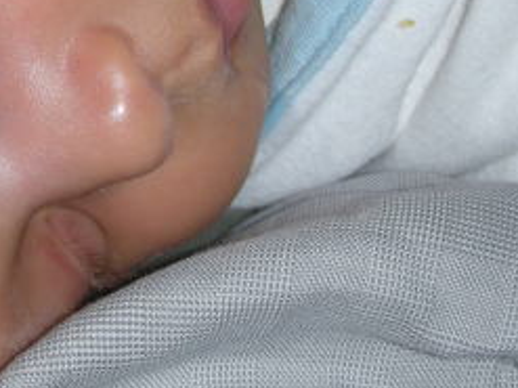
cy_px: -44
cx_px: 33
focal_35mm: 100
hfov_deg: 19.2
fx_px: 1496
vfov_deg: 14.4
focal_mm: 5.8
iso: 50
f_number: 7.9
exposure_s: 1/60
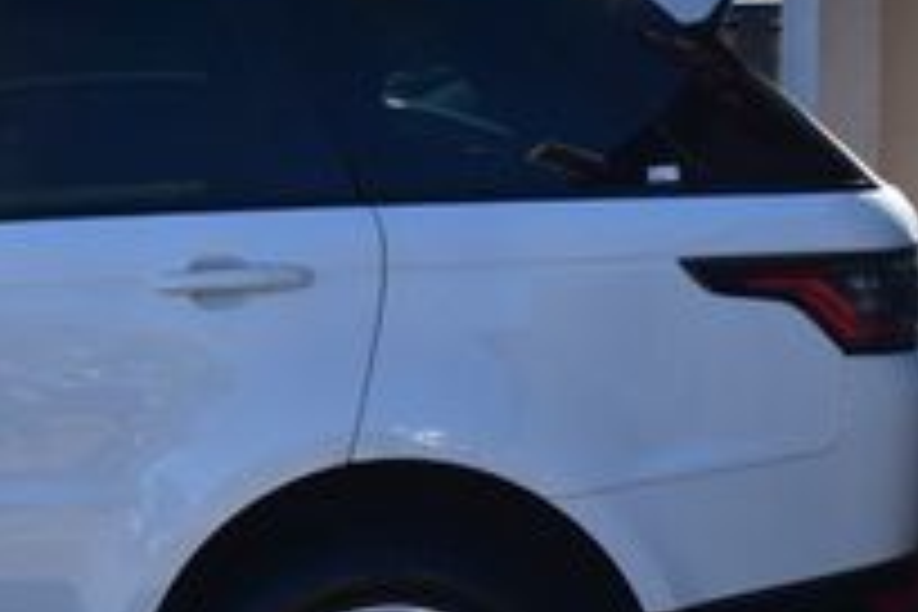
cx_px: -297
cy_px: 382
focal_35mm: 137
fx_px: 3482
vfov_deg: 10.0
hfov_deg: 14.4
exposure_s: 1/400
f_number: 11
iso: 400
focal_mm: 29
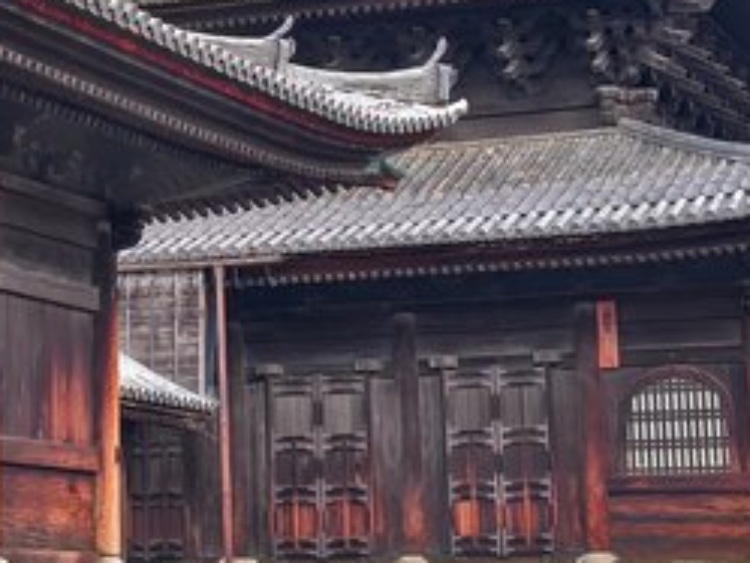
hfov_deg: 31.5
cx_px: 105
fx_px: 1279
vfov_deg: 24.1
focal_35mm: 59
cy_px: 54
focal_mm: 5.56
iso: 50
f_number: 1.9
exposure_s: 1/2986
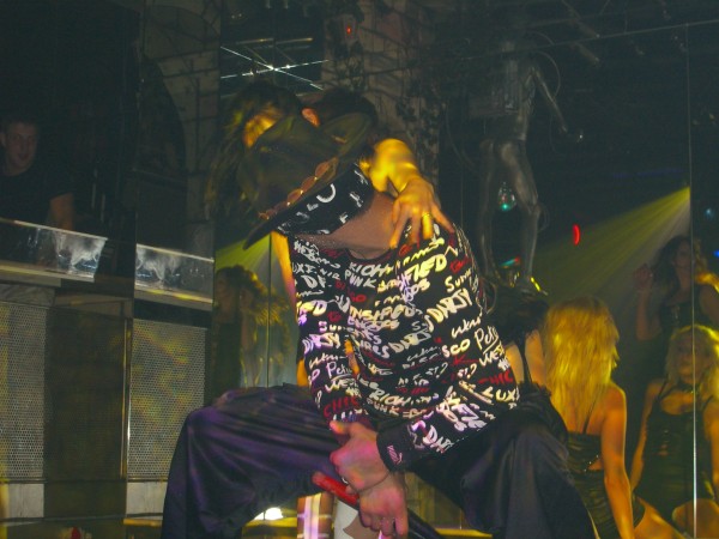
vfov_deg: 21.6
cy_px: 270
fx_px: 1412
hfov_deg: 28.6
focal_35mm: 68
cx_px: 360
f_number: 4
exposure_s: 1/60
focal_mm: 14.2
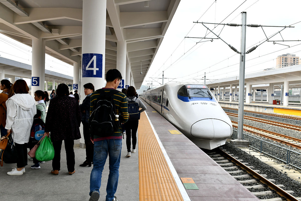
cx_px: 150
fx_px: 293
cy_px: 100
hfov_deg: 54.4
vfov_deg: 37.9
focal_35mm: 35
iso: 400
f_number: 6.3
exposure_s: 1/1000
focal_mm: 35
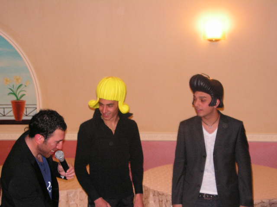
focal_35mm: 53
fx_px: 424
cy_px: 104
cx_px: 138
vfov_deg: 27.5
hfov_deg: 36.2
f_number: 3.2
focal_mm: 8.9
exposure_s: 1/60
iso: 200
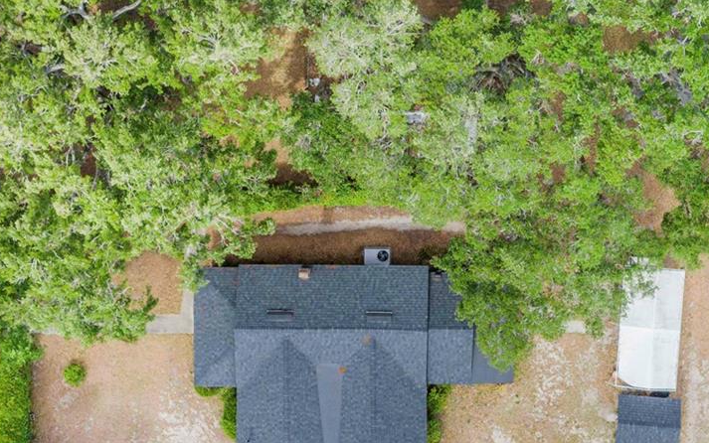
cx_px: 399
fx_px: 1237
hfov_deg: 31.9
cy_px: 401
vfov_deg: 19.9
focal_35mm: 64
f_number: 4.5
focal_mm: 10.26
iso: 100
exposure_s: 1/200
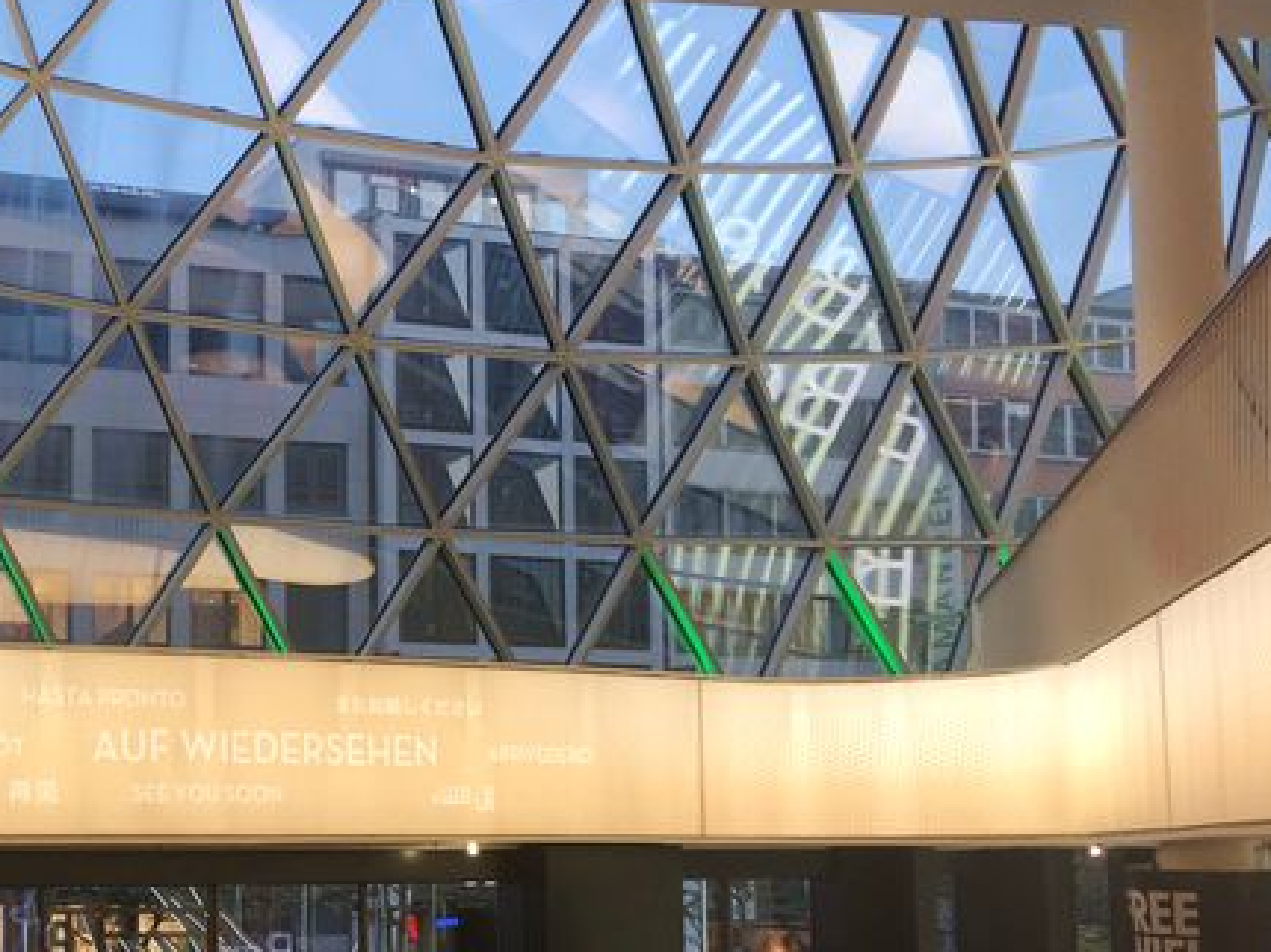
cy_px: 707
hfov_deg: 33.6
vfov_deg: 26.7
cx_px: 115
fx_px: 1982
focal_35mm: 54
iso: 40
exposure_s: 1/100
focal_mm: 4.15
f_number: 2.2
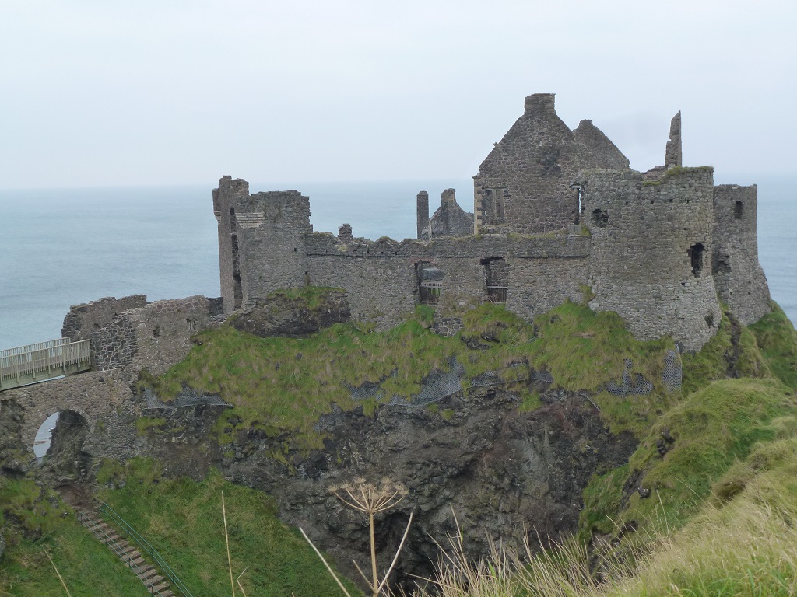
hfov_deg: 49.0
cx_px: 398
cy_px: 298
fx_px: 875
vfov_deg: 37.7
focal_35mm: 38
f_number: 3.8
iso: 160
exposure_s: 1/80
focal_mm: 6.8
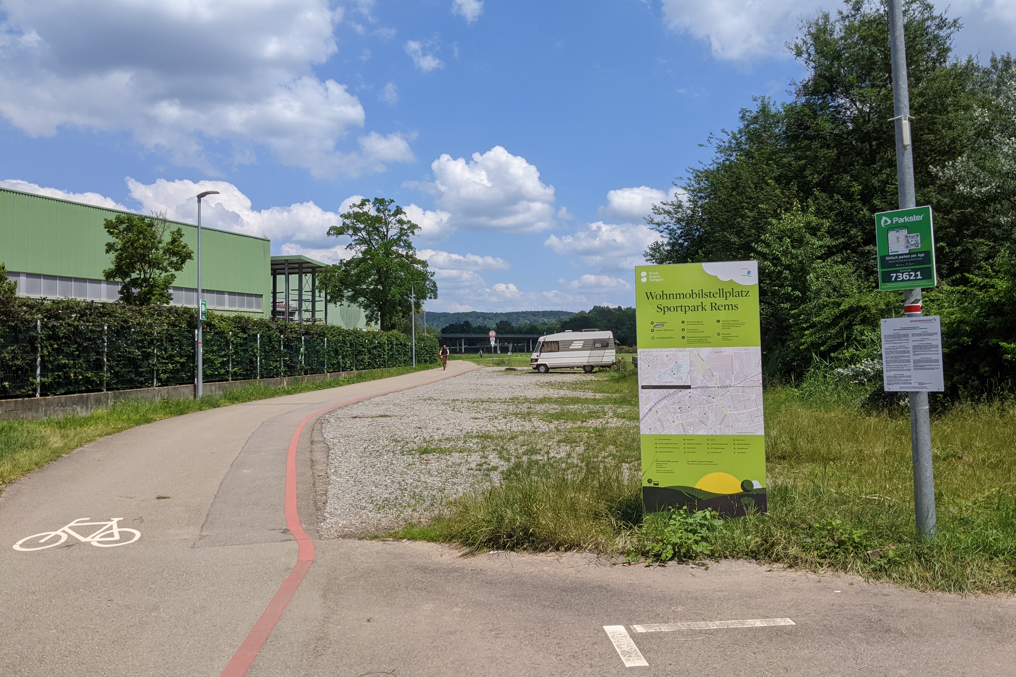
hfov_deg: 63.6
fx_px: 818
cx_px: 520
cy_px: 302
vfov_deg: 44.9
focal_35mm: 29
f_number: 1.8
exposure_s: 1/5882
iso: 71
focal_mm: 4.44
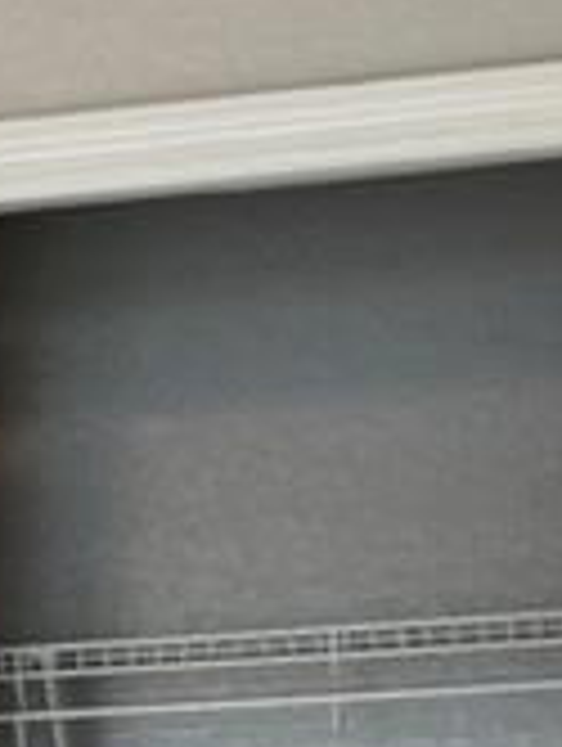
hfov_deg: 8.3
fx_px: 3735
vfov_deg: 10.9
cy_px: 1206
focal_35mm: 173
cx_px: -418
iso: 200
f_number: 1.78
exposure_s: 1/60
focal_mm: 6.76
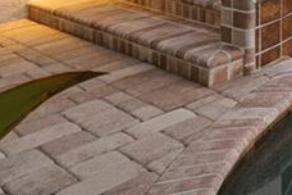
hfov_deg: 19.1
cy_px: -140
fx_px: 511
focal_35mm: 63
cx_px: 583
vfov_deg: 17.9
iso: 3200
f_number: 8
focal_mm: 14
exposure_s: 1/40
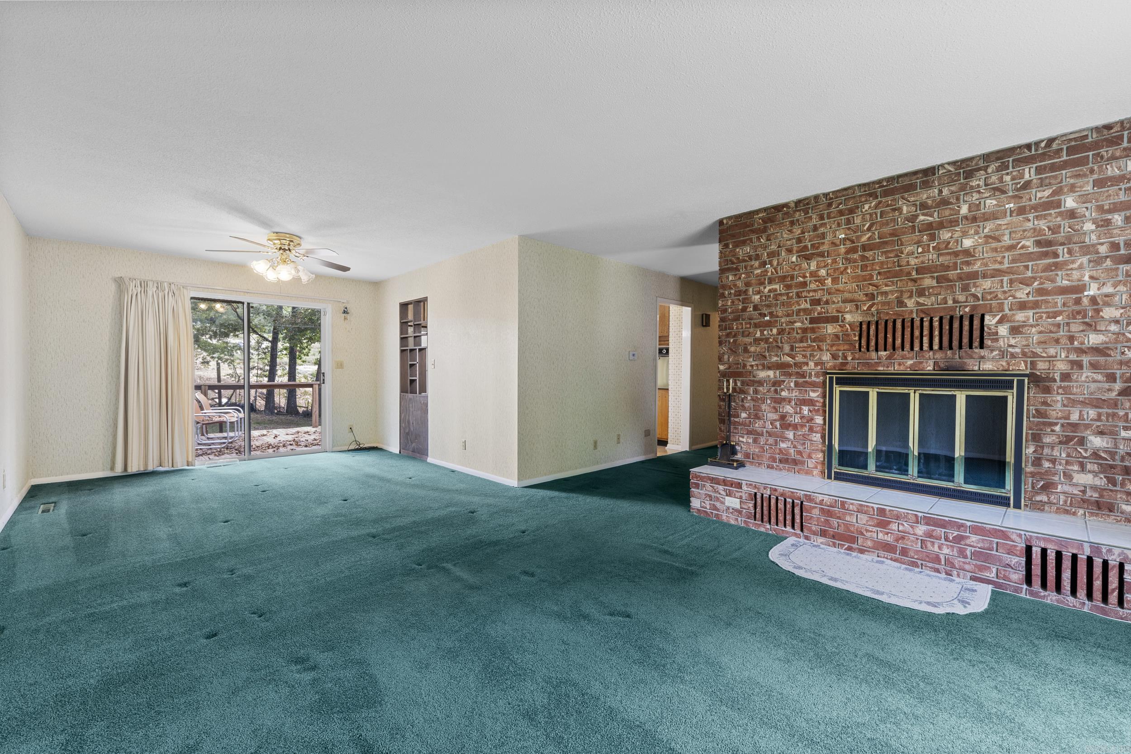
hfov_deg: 100.4
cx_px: 566
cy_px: 377
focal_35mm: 15
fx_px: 471
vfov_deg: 77.3
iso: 200
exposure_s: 1.6
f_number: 9
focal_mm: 10
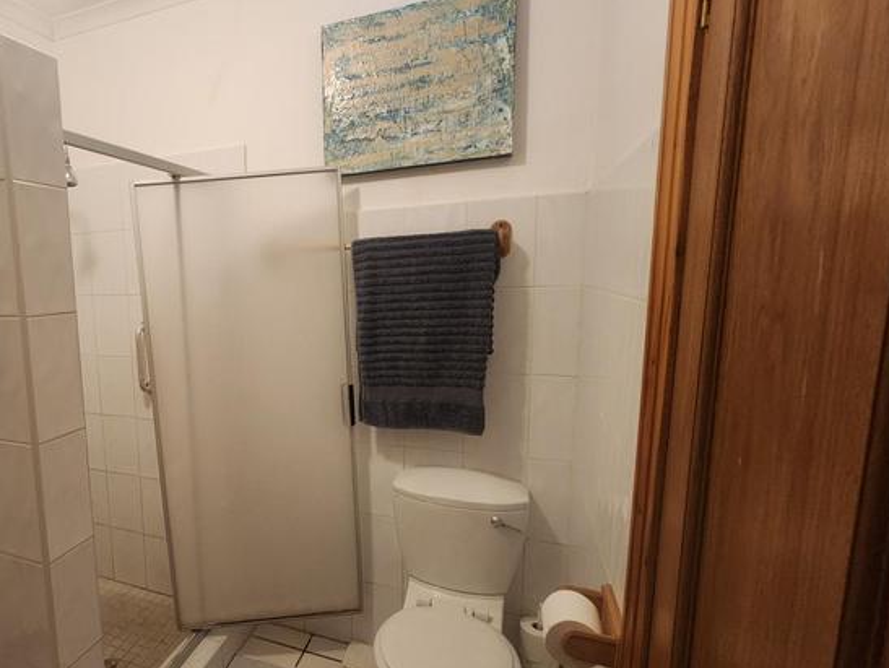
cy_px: 354
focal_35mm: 19
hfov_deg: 79.6
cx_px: 247
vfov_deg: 68.7
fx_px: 488
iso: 640
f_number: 2.2
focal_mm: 2.2
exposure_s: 1/33
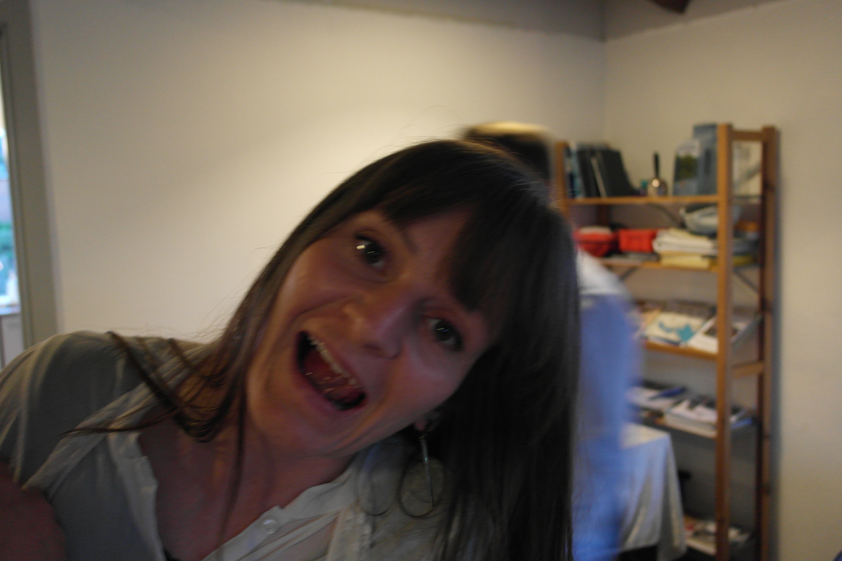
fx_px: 772
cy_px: 280
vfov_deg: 40.0
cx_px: 421
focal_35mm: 33
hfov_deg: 57.2
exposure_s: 1/20
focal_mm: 22
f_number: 3.5
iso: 800
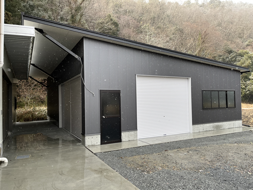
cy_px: 95
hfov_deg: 67.3
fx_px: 190
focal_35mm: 26
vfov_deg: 53.1
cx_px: 126
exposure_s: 1/714
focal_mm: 5.1
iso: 50
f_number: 1.6
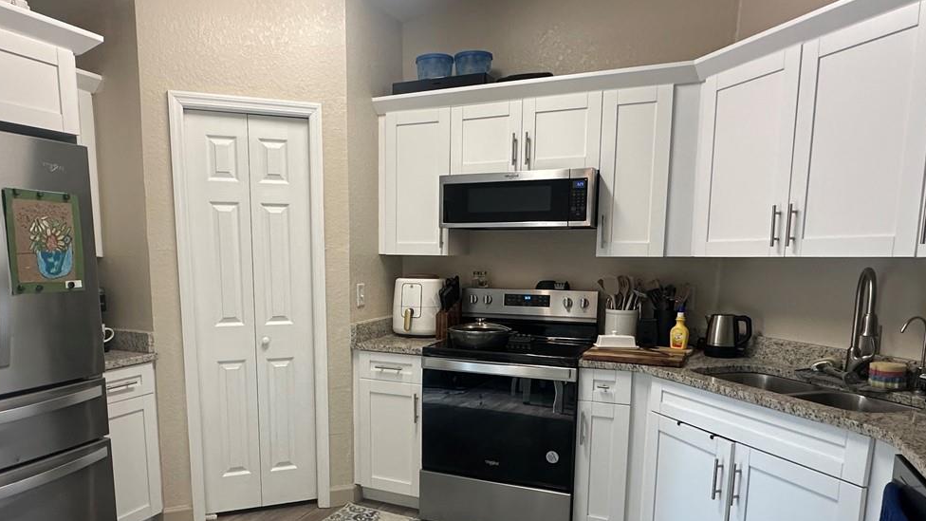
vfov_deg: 45.4
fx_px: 614
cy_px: 341
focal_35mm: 25
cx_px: 417
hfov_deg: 73.9
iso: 200
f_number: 2.2
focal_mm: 2.22
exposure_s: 1/60
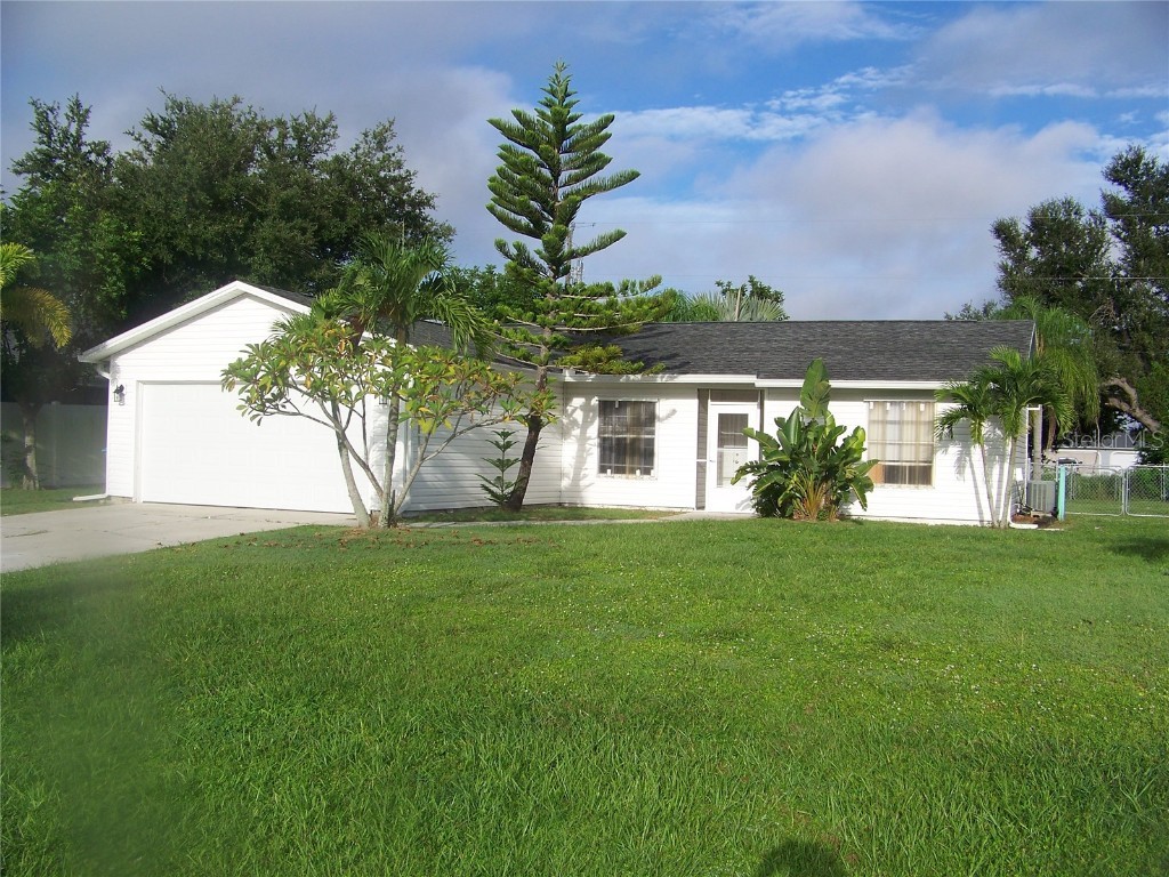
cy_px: 438
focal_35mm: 36
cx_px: 584
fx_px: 1216
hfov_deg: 51.4
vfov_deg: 39.7
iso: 64
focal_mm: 5.85
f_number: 4
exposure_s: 1/500
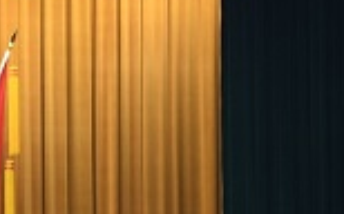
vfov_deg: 4.4
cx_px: -603
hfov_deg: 6.6
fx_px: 2764
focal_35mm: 295
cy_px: 275
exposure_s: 1/320
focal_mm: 45
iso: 800
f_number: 2.8
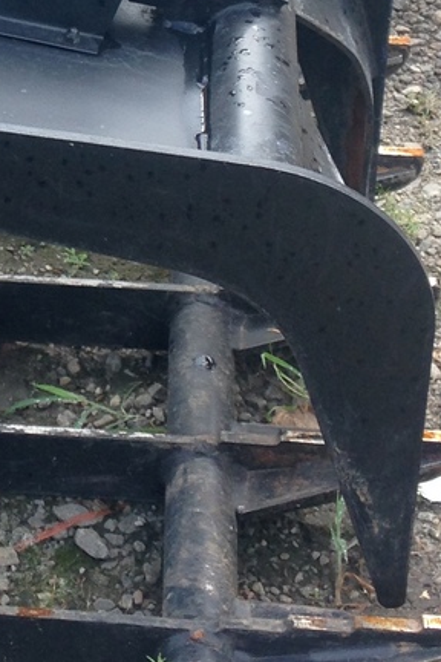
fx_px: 2242
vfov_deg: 16.5
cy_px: 25
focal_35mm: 122
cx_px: -72
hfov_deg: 11.1
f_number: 2.4
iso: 50
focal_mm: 4.12
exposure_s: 1/171
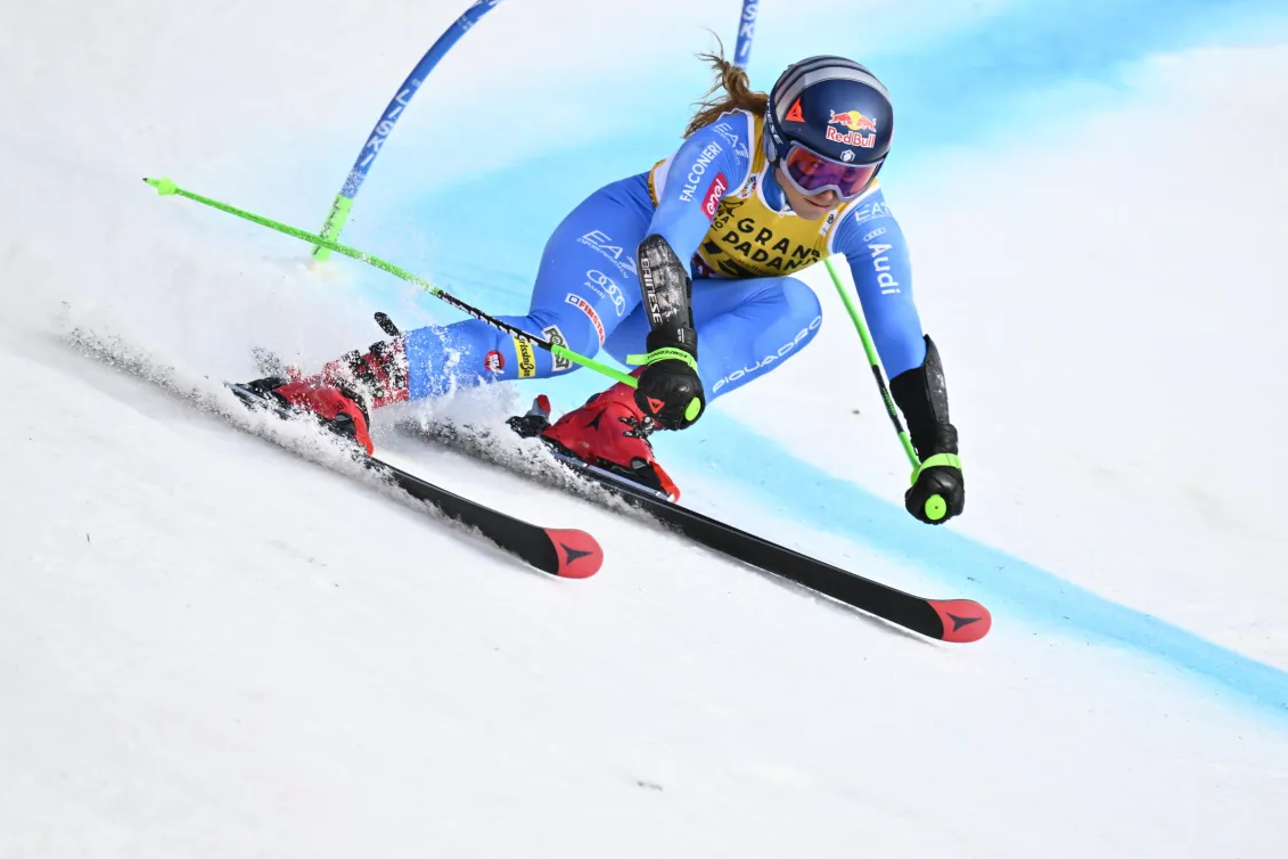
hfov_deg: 3.5
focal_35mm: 594
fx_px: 21250
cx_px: 649
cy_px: 424
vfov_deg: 2.3
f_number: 4
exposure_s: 1/2500
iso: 400
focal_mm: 560
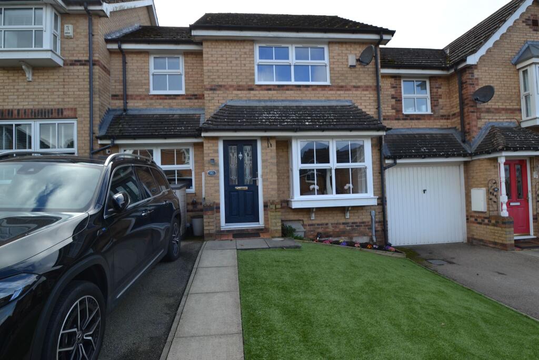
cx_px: 270
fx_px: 270
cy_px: 180
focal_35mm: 18
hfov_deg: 90.0
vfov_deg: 67.4
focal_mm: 12
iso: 110
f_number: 5.6
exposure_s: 1/125
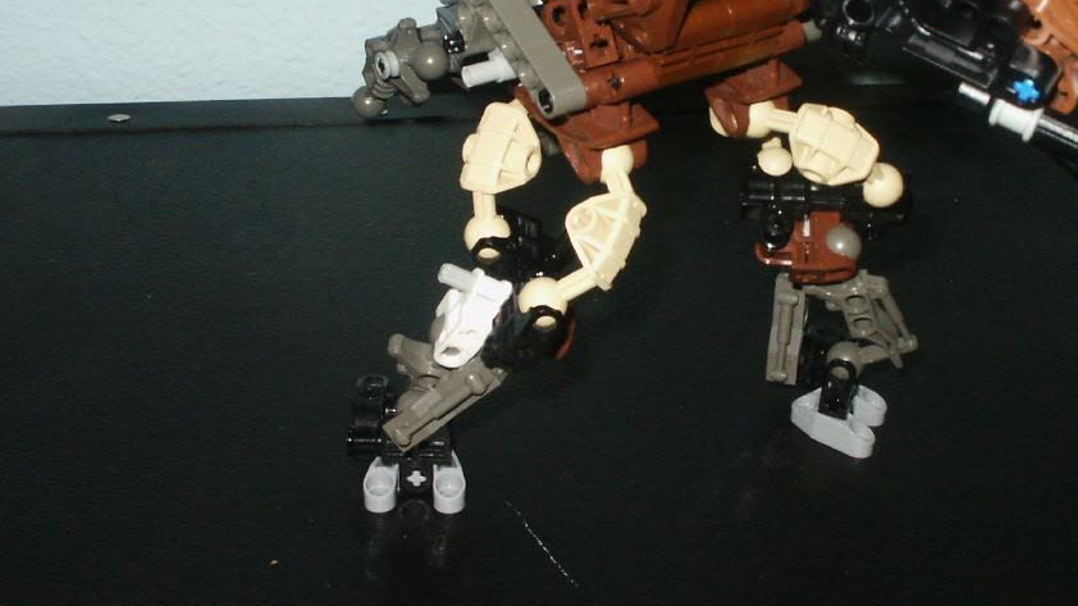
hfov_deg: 35.8
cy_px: 169
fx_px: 1657
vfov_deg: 20.6
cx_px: 686
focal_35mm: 58
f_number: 6.7
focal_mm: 7.18
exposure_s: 1/45
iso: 200
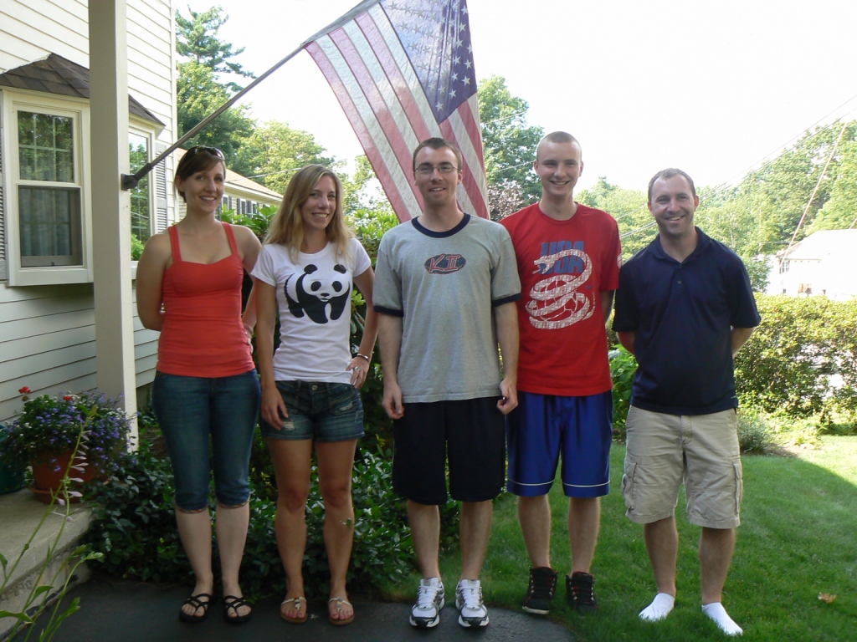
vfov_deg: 39.7
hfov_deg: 51.4
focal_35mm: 36
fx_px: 891
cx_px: 428
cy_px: 321
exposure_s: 1/100
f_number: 4.5
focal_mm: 6
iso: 80
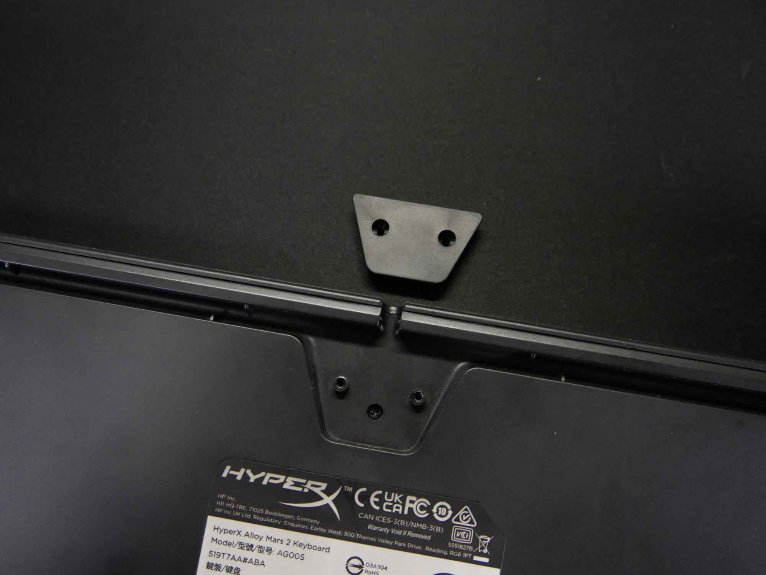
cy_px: 288
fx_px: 753
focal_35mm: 34
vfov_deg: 41.8
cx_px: 383
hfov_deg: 53.9
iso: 1000
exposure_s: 1/60
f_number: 4
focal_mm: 17
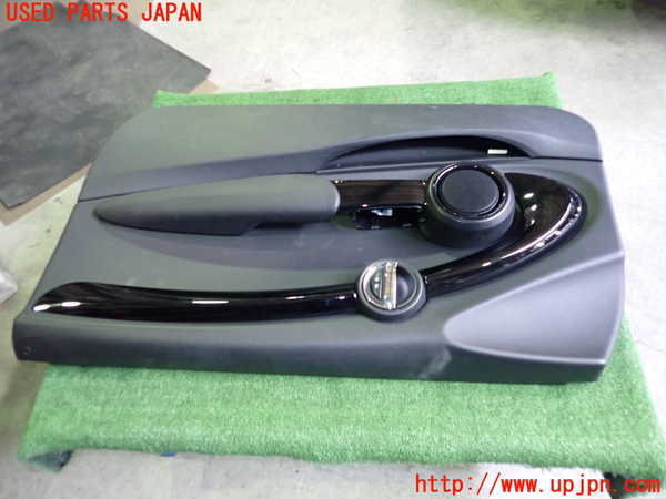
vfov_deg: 54.9
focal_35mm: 25
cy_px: 250
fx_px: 481
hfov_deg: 69.4
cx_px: 333
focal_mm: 4.5
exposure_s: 1/30
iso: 640
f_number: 2
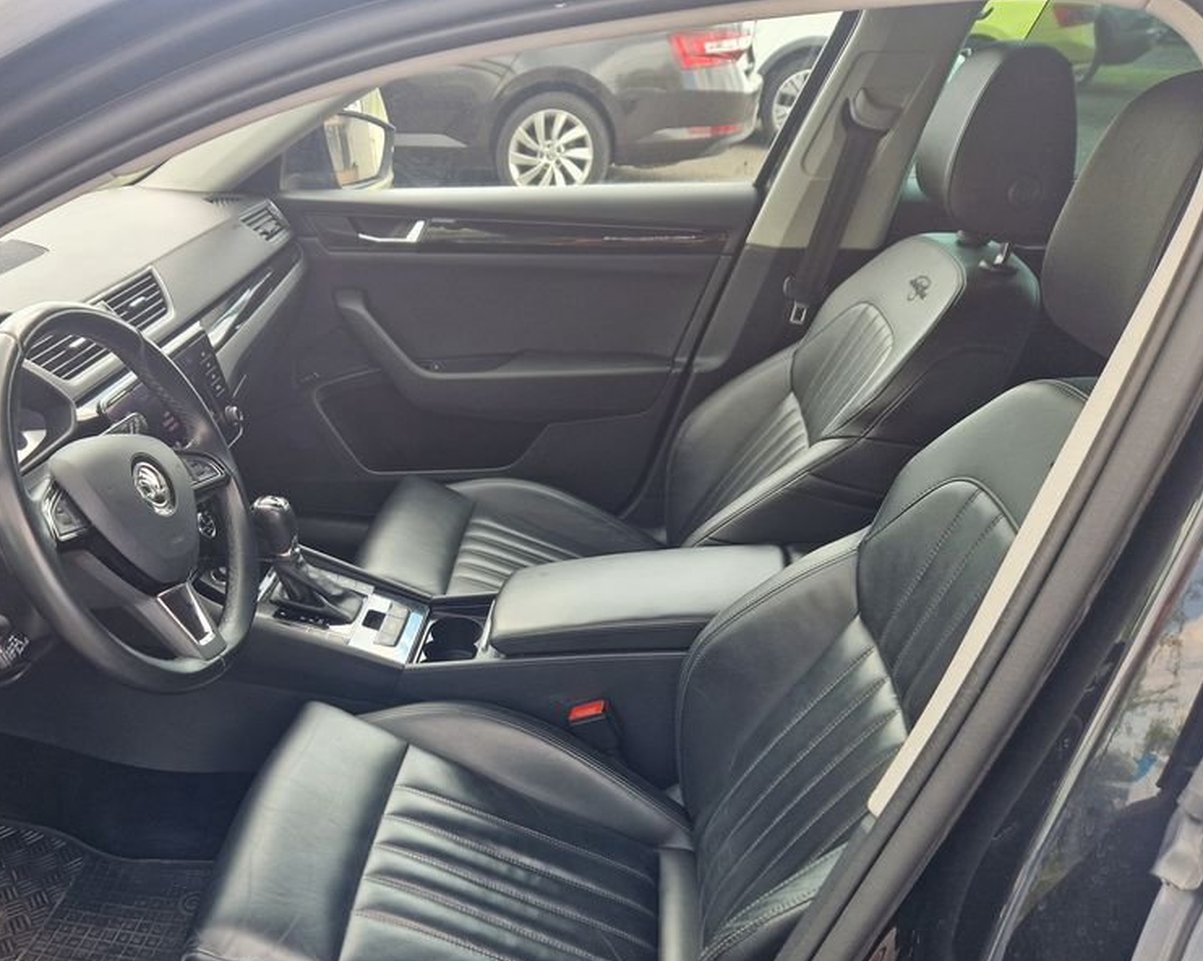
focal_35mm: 31
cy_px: 619
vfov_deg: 46.5
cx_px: 394
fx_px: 1103
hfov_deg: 55.9
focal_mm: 5.4
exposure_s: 1/180
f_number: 1.8
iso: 50
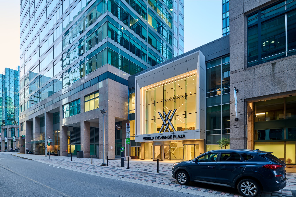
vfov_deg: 64.5
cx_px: 148
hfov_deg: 86.9
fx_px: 156
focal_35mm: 19
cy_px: 98
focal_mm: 19
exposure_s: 2
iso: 64
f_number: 8
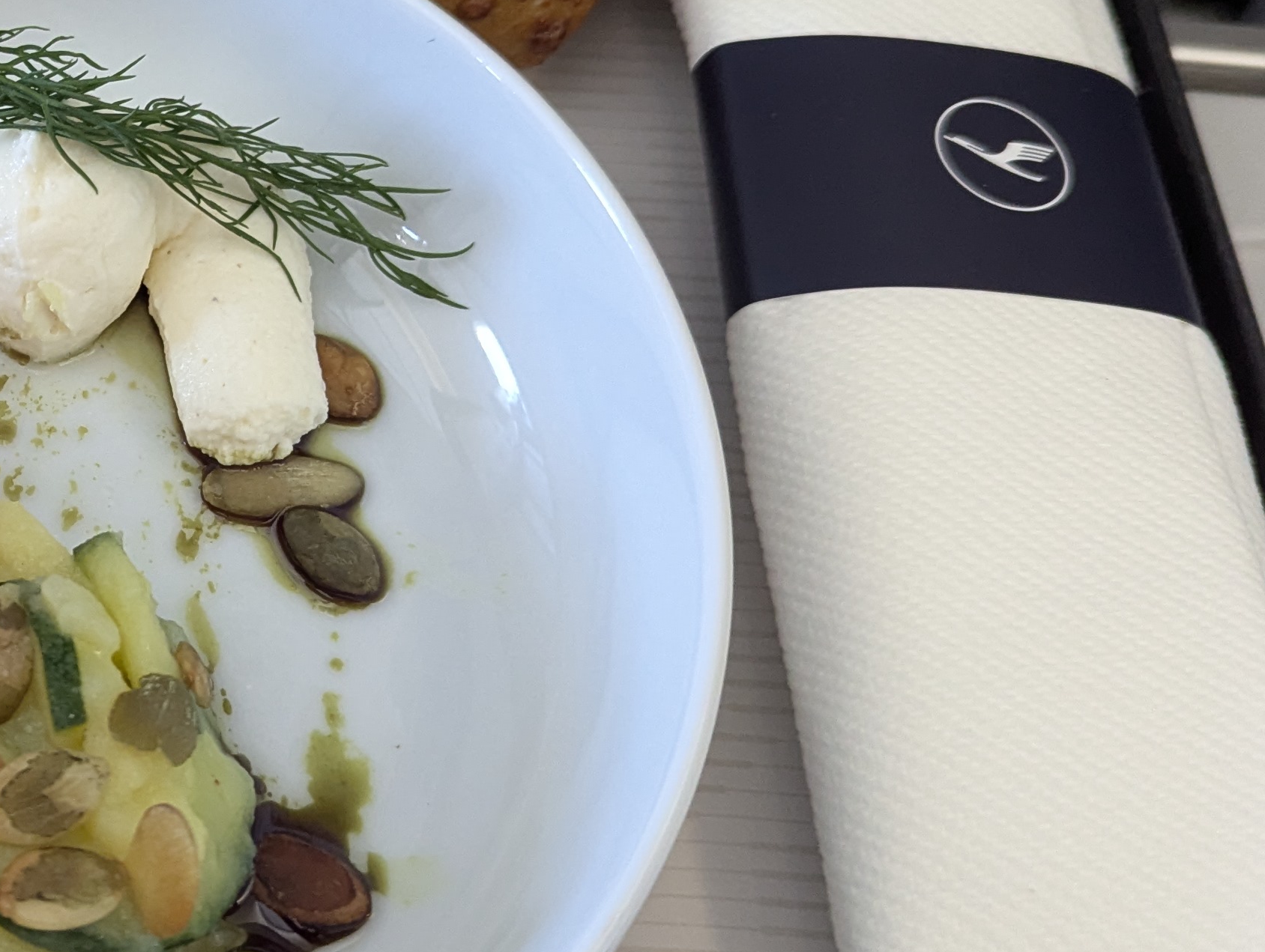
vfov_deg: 25.2
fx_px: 2123
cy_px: 310
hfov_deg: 30.8
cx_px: 0
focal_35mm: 58
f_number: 1.85
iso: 1128
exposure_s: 1/105
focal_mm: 6.81
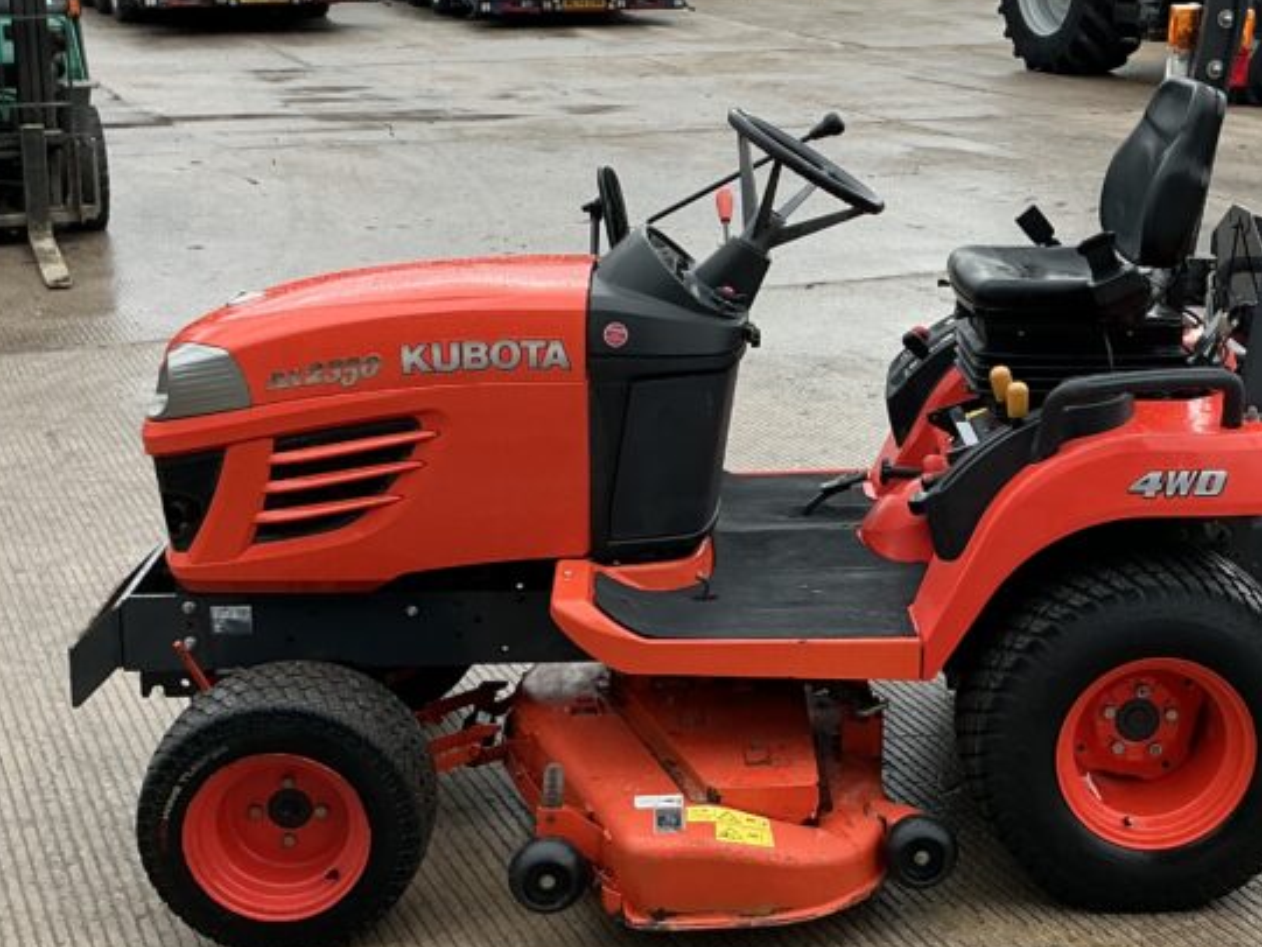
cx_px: 900
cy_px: 306
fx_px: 1933
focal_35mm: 53
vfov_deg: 27.3
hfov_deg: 35.6
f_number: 1.8
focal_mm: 3
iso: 25
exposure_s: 1/406
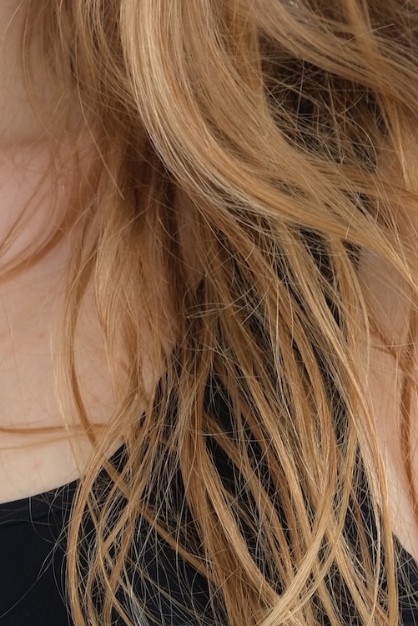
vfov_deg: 15.0
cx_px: -79
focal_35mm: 133
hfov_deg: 10.2
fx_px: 2315
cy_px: -98
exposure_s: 1/125
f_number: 5
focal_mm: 31.5
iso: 500
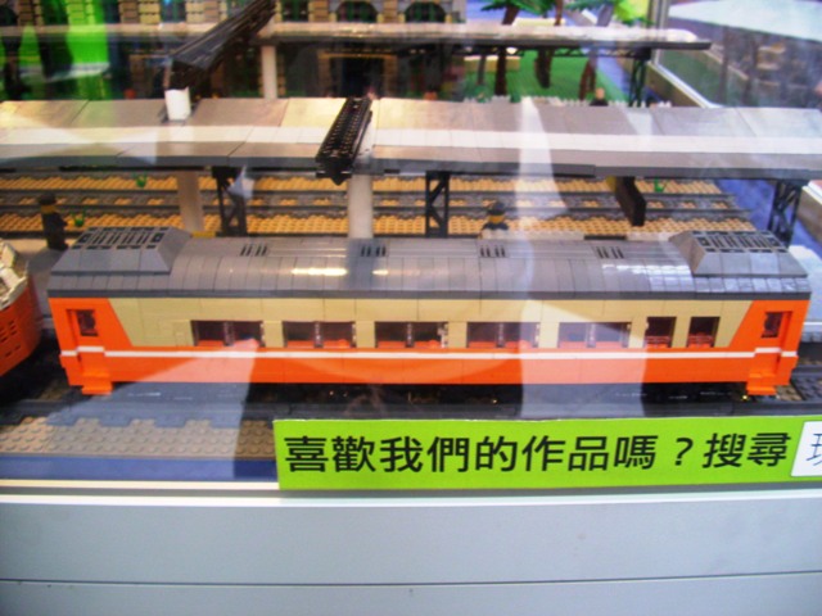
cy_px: 308
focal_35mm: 32
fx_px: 760
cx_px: 411
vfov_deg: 44.2
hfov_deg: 56.8
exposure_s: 1/15
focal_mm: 5.7
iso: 160
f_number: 2.9
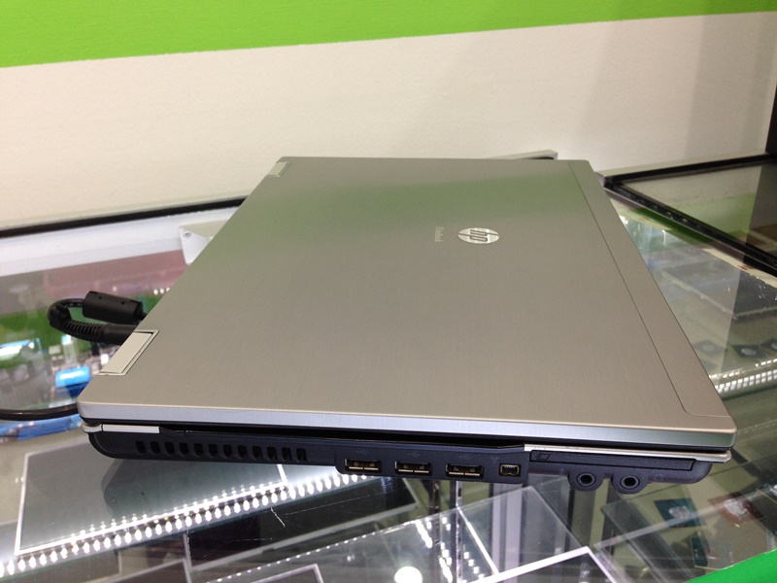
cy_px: 292
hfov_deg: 55.4
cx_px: 388
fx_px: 741
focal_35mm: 33
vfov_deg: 42.9
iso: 50
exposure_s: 1/30
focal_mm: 4.12
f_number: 2.4
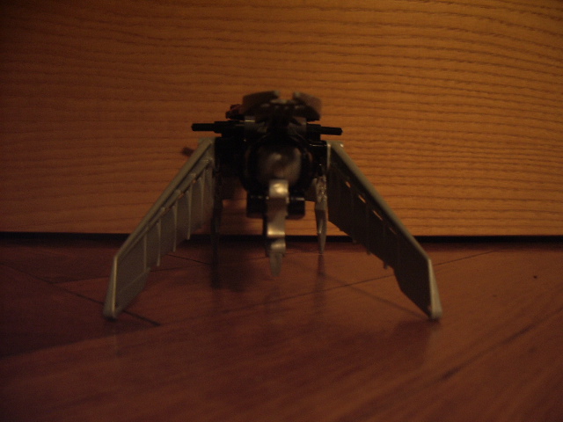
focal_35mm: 35
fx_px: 569
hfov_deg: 52.6
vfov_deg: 40.7
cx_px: 282
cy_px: 211
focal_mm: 5.8
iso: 200
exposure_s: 1/15
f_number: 2.6
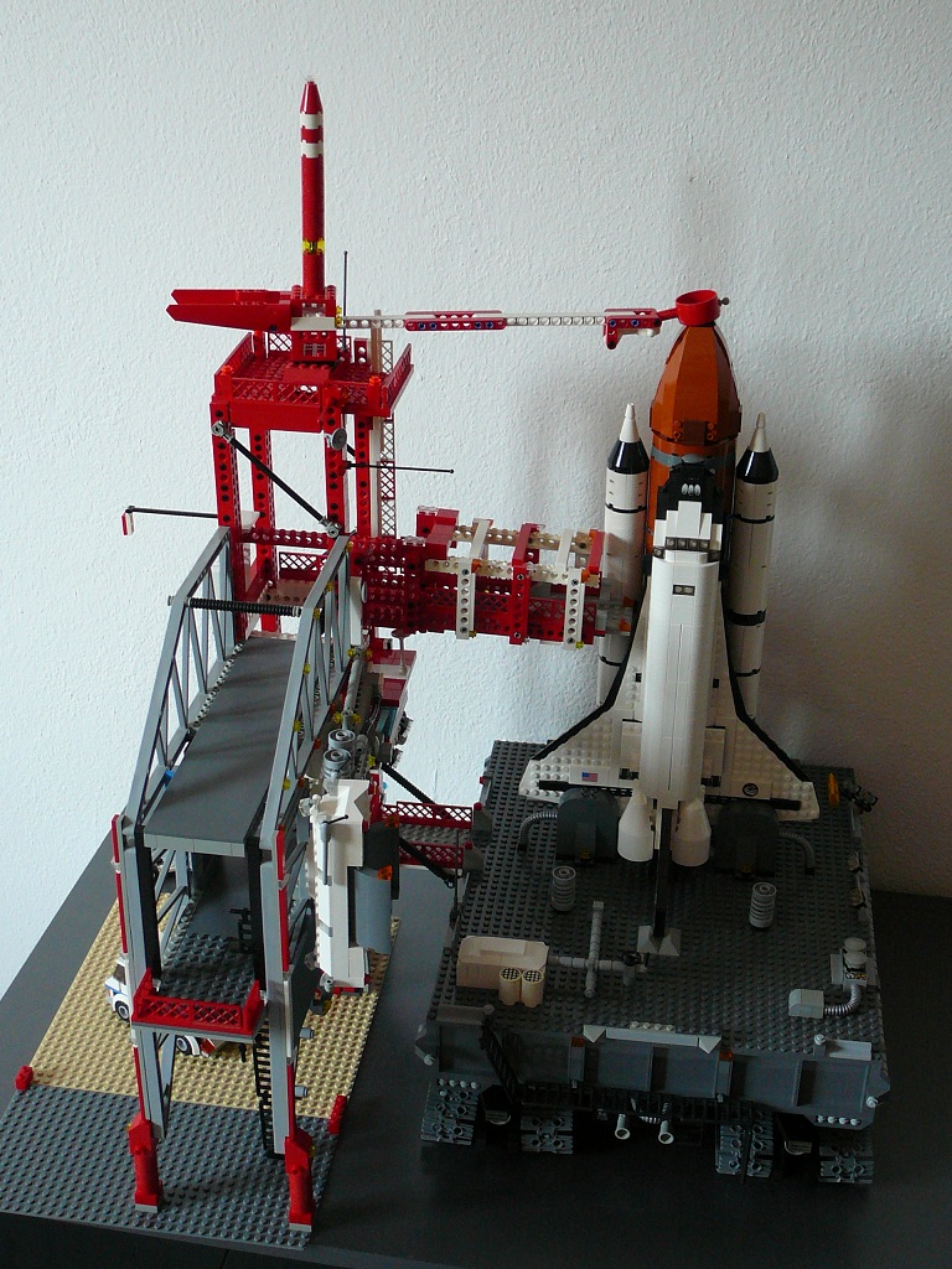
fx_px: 1723
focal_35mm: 47
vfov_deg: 40.4
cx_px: 476
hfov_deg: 30.9
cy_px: 634
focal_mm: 7
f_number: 3.3
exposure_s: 1/20
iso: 200
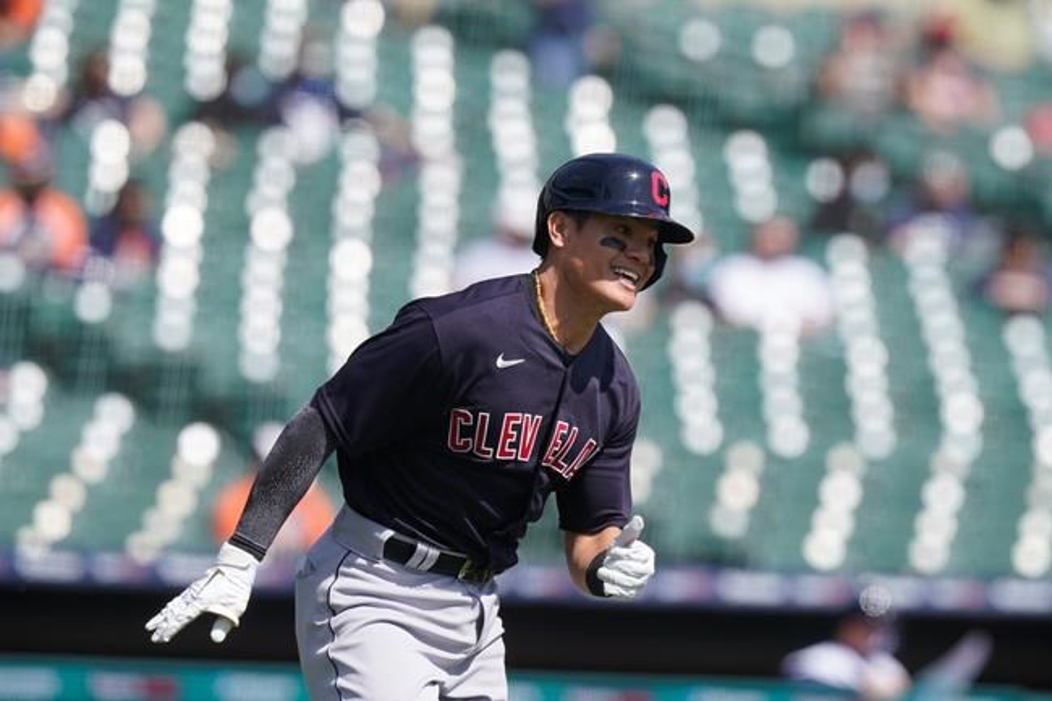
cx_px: 526
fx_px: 16359
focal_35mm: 560
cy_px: 350
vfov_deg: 2.5
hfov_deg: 3.7
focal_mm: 560
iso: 1000
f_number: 5.6
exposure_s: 1/4000
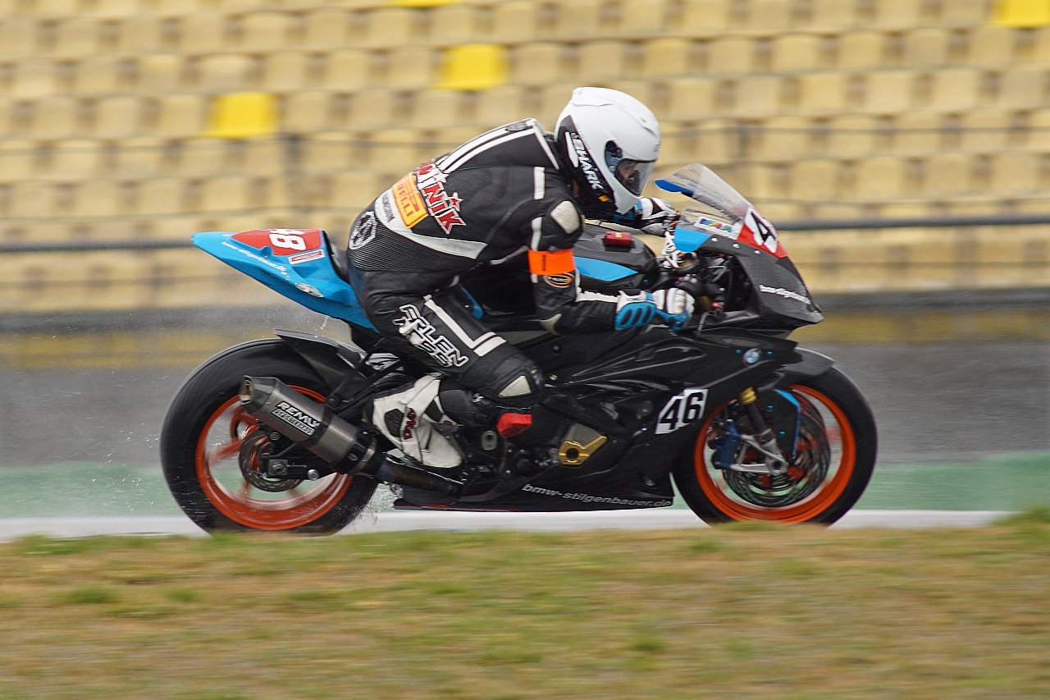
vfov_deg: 4.6
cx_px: 525
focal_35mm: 300
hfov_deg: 6.9
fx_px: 8748
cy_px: 350
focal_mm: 200
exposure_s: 1/250
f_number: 4
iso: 100
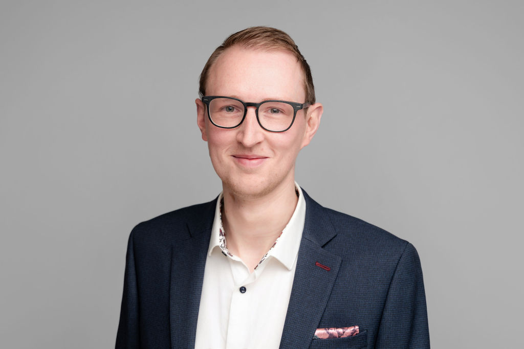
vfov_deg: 20.6
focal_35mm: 66
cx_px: 262
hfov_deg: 30.5
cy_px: 174
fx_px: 961
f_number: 5
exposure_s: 1/200
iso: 50
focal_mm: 66
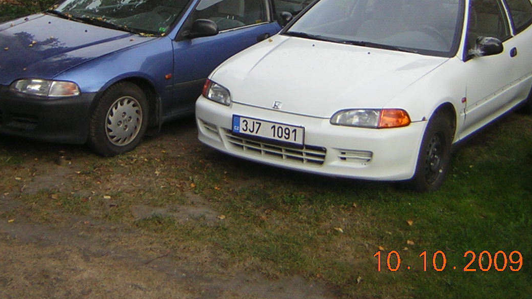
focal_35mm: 60
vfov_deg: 19.6
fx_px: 846
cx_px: 254
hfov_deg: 34.9
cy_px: 20
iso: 50
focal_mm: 4.7
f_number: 2.6
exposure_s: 1/288
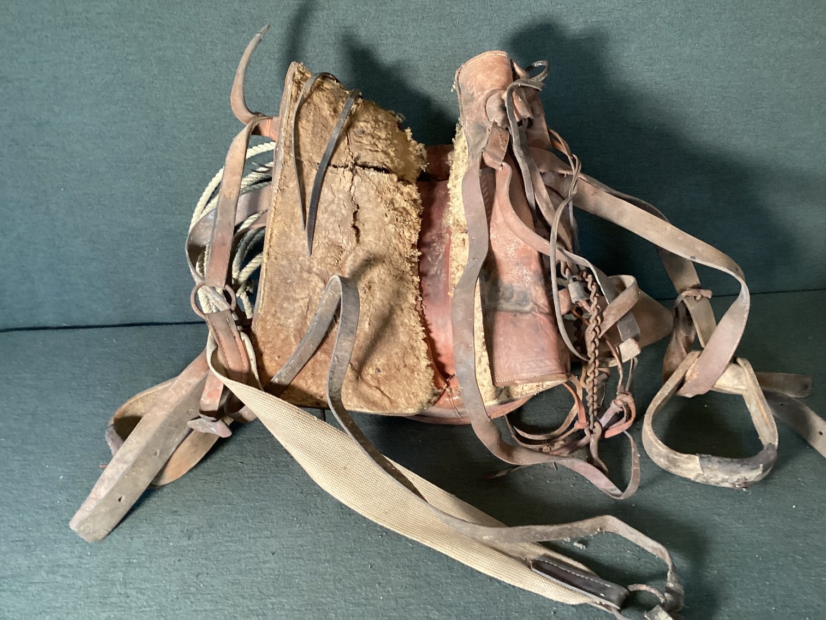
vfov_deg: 45.4
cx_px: 413
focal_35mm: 31
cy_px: 310
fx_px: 740
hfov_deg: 58.3
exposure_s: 1/40
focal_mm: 3.3
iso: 320
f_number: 2.4
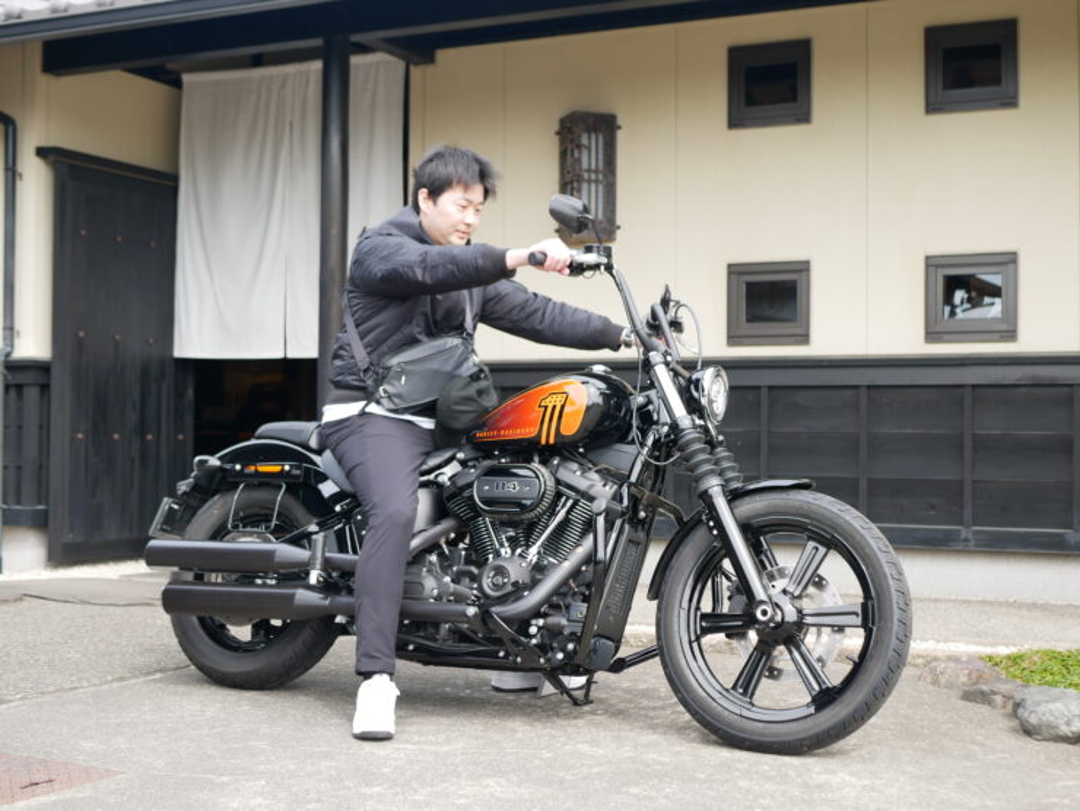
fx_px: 1561
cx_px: 540
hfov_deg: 38.2
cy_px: 406
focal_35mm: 50
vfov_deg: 29.1
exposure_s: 1/400
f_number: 3.2
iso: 200
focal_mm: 25
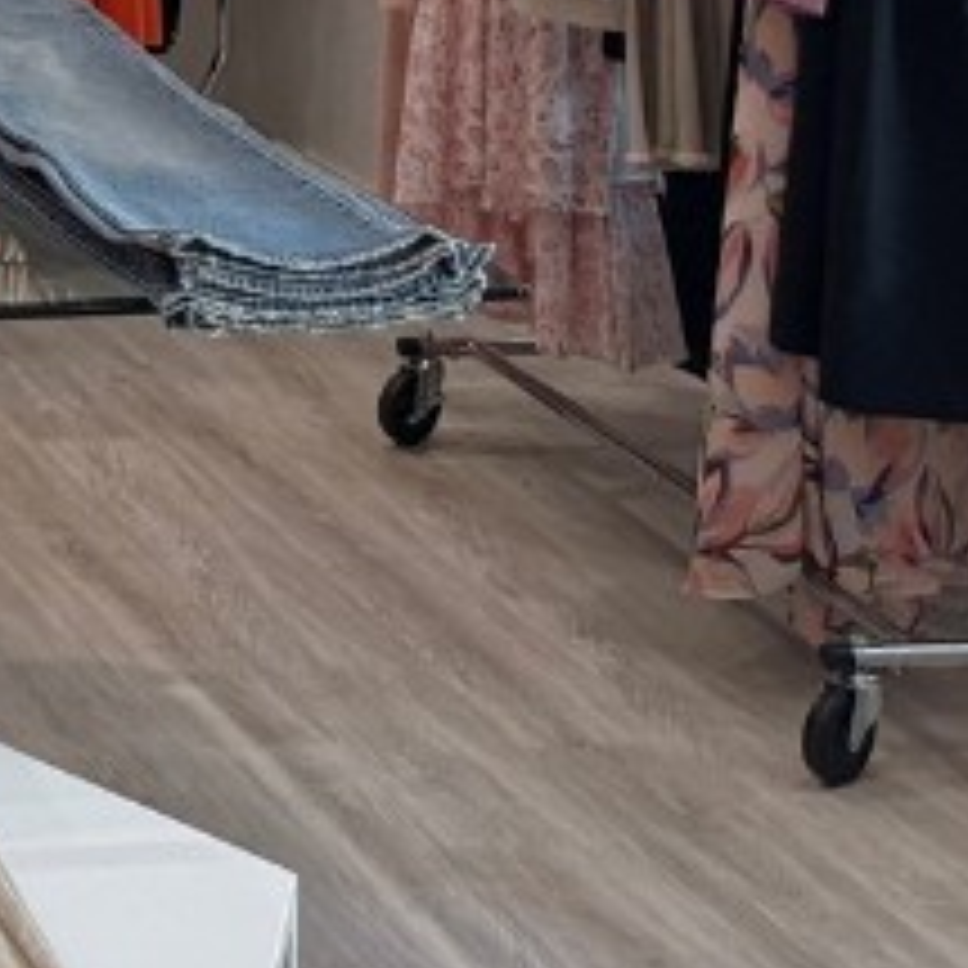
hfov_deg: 14.3
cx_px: -995
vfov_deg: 15.8
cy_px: -509
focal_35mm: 101
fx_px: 3195
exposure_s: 1/183
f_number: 1.78
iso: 160
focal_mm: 6.76
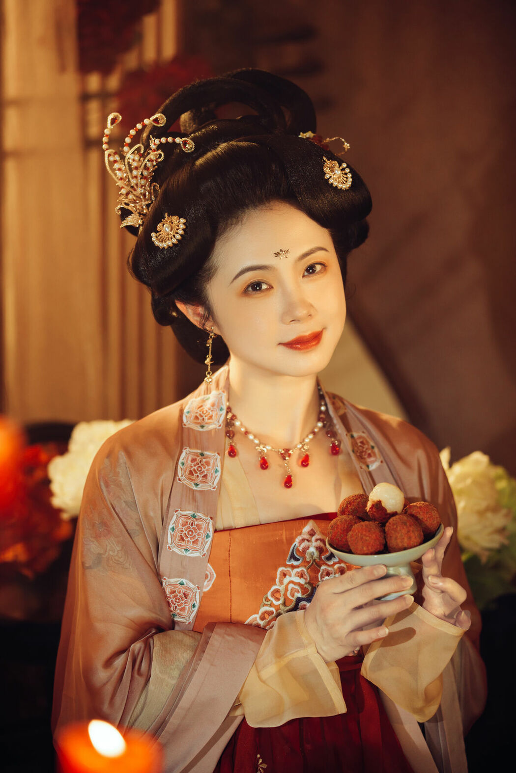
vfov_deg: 19.6
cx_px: 258
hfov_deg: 13.2
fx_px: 2236
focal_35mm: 104
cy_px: 386
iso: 640
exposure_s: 1/160
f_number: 2.8
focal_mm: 105
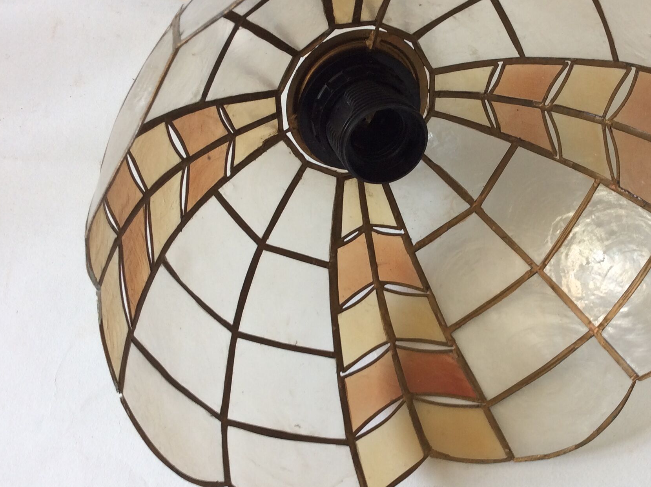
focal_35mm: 50
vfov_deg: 29.0
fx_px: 939
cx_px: 411
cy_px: 247
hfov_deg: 38.0
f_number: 2.4
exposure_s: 1/25
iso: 32
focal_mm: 3.3
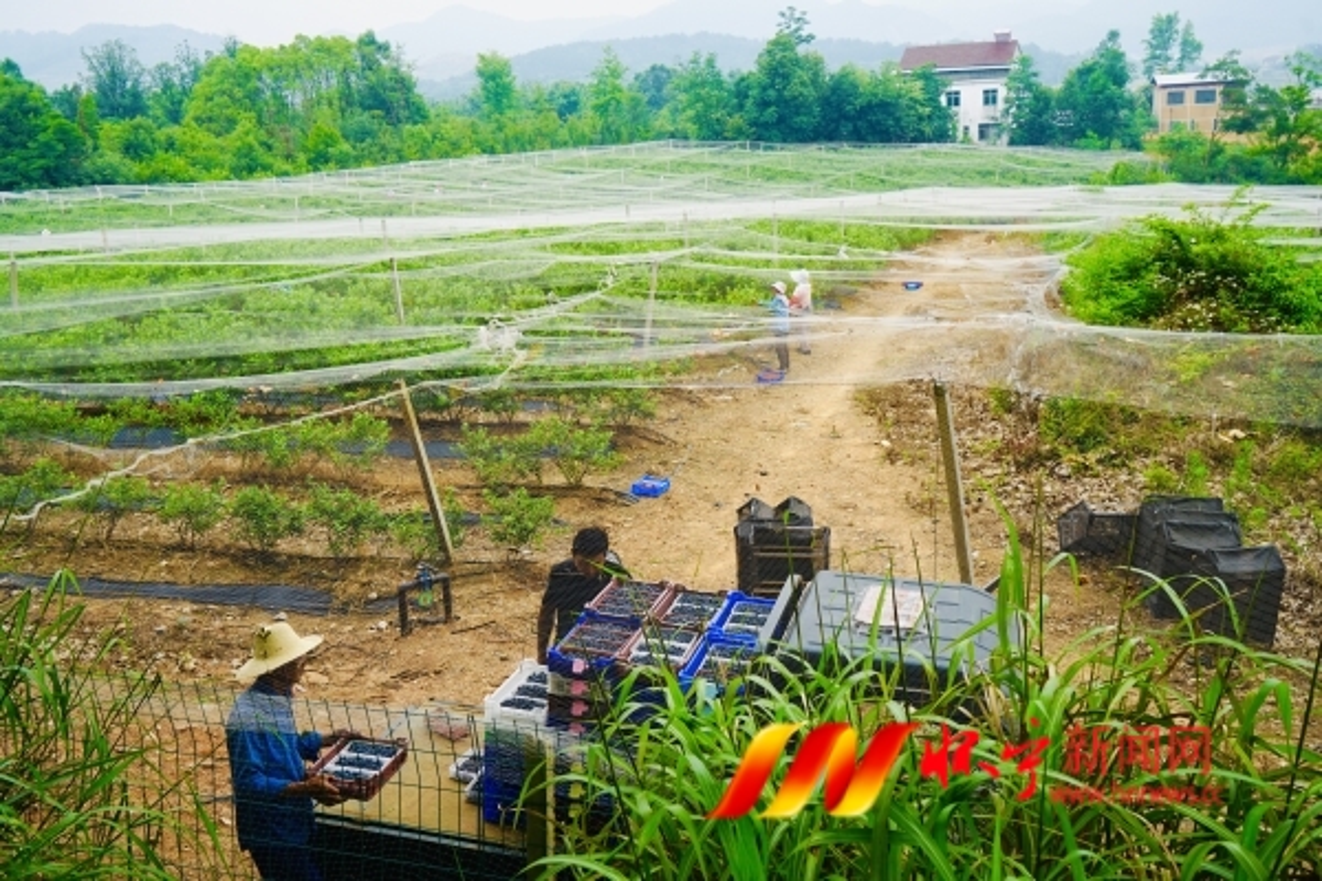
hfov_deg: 57.2
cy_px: 440
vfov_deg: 40.0
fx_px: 1212
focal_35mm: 33
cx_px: 661
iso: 100
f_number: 6.3
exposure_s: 1/200
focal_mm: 33
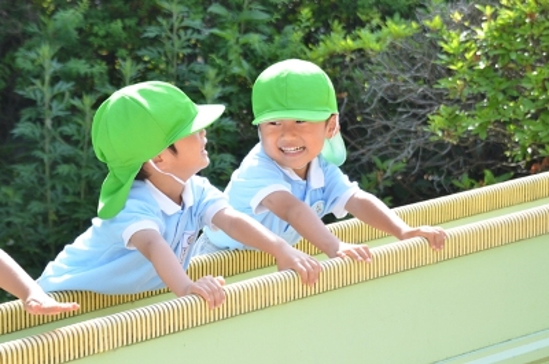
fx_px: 1940
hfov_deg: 16.1
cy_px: 182
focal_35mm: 128
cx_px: 274
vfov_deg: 10.7
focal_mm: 85
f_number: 5.6
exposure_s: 1/640
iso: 800
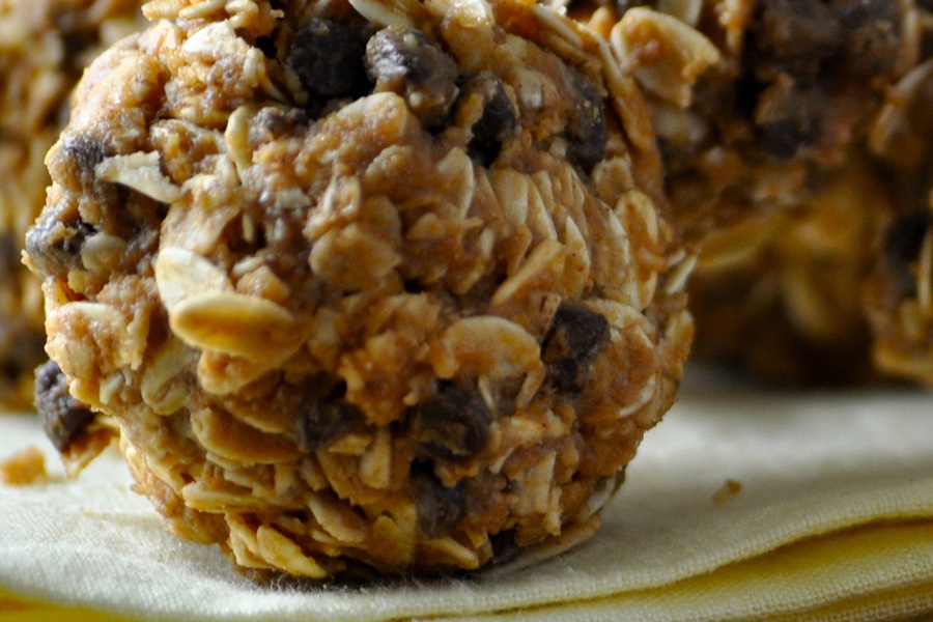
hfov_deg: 13.7
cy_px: 311
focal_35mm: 150
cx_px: 466
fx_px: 3887
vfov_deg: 9.1
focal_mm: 100
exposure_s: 1/60
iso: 500
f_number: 4.5
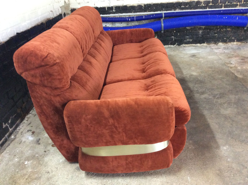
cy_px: 92
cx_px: 124
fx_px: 229
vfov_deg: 44.1
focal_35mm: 32
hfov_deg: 56.9
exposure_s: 1/17
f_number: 2.4
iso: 250
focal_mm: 3.3
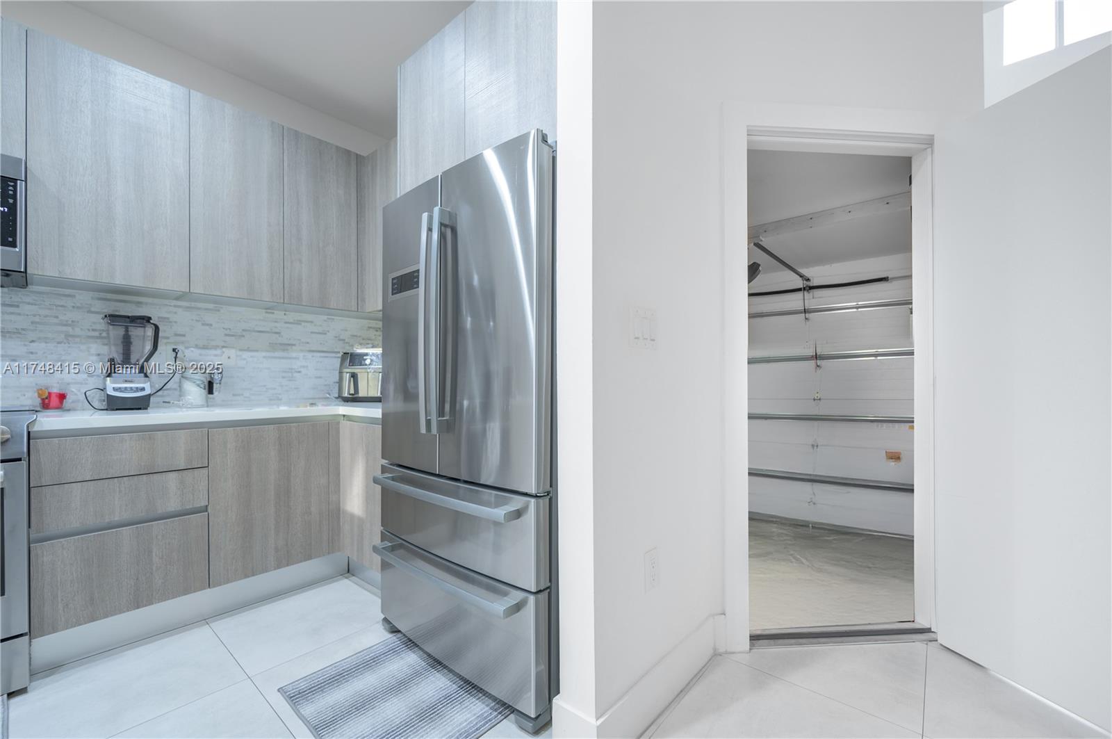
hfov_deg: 104.3
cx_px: 556
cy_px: 370
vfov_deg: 81.1
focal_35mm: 14
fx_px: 432
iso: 100
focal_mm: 14
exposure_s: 1/3
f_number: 4
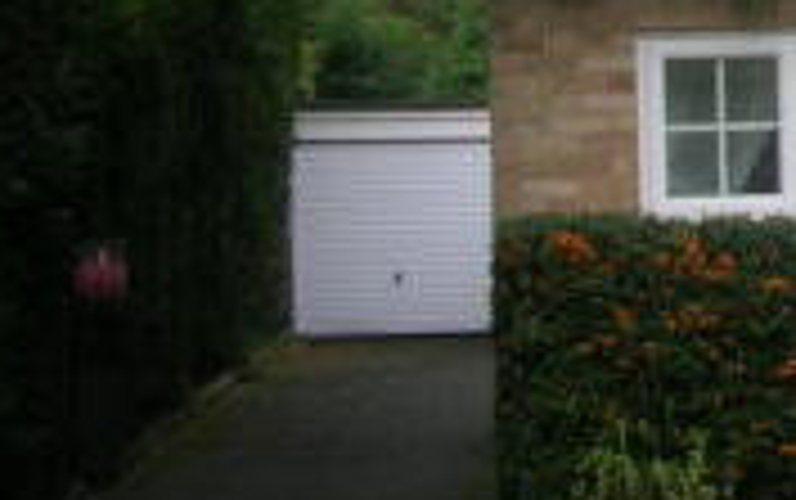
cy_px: -182
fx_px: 2649
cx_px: 1194
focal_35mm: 122
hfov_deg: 15.7
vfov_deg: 10.5
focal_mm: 5.8
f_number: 3
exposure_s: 1/188
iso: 50
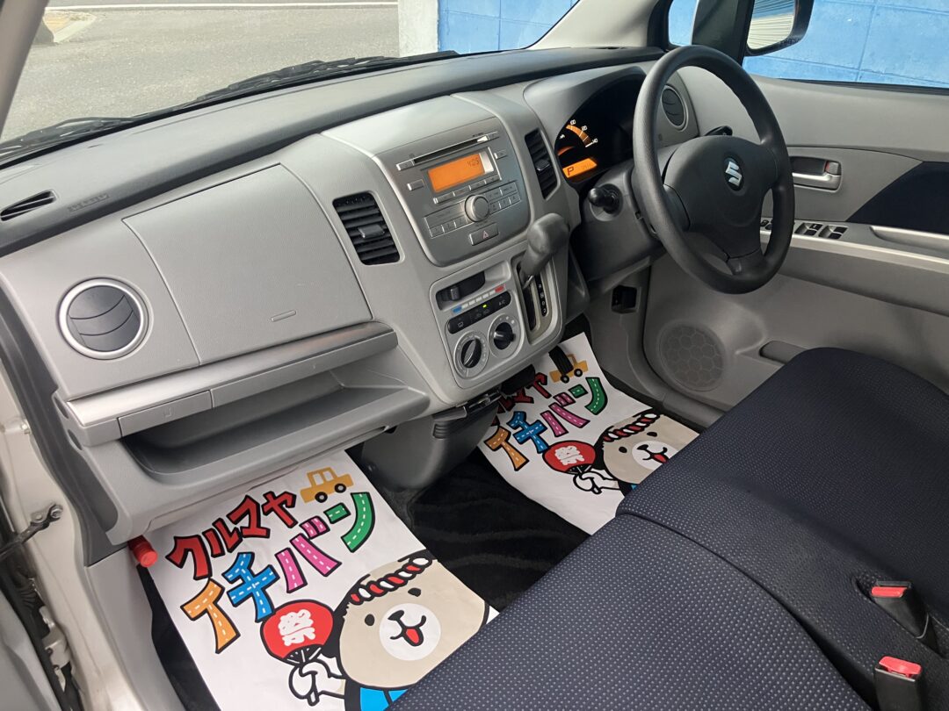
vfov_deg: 49.7
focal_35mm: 28
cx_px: 474
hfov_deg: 63.4
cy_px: 356
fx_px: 768
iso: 250
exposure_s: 1/60
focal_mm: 3.99
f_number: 1.8
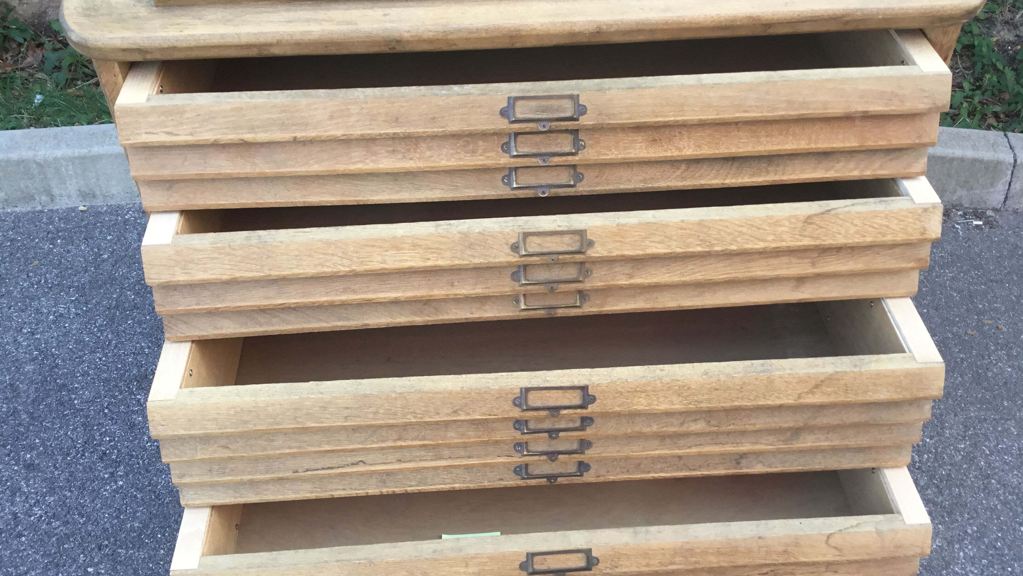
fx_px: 922
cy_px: 279
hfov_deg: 58.0
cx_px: 510
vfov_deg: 34.7
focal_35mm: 34
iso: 40
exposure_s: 1/100
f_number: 2.4
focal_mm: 3.3
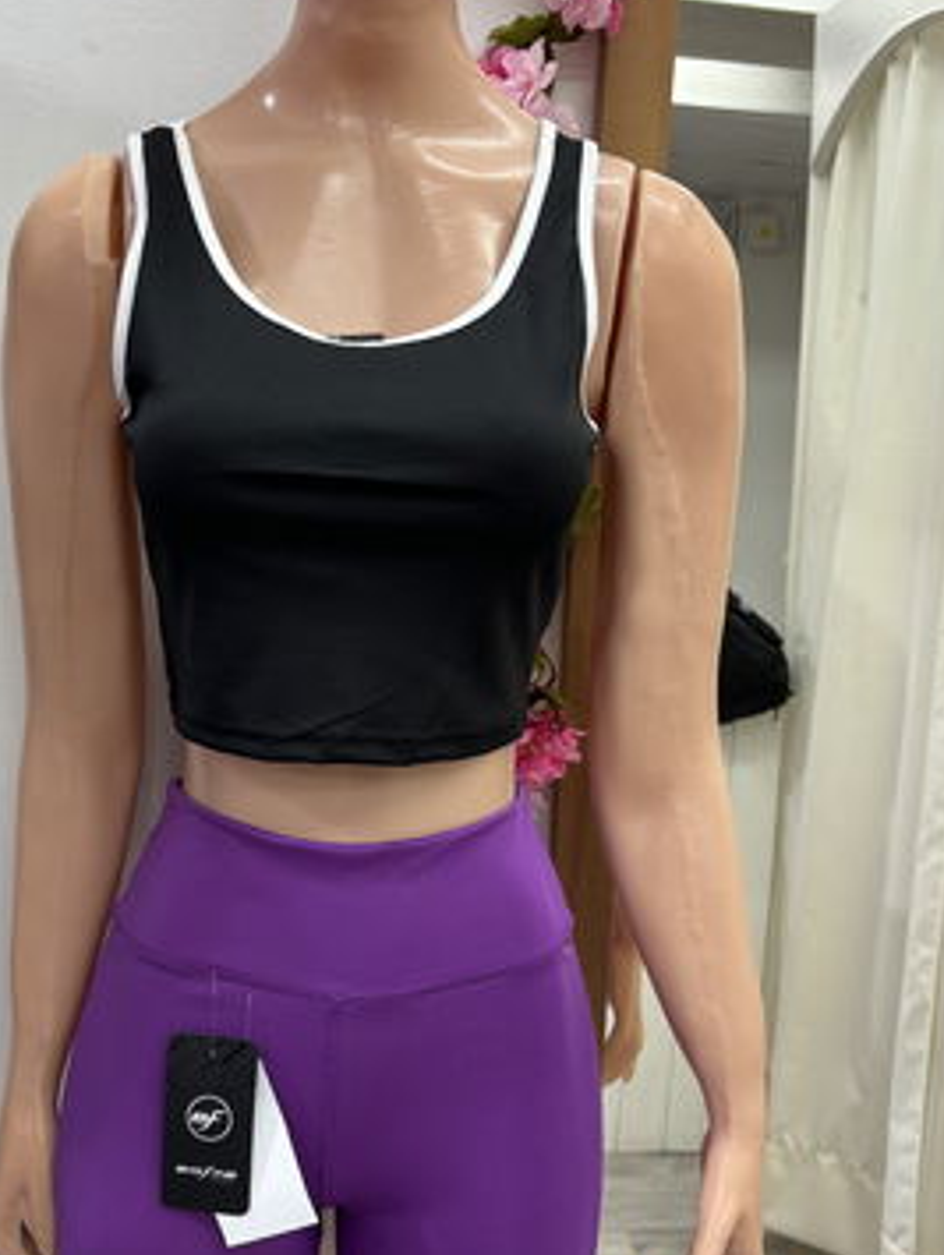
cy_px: 748
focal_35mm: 39
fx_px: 1416
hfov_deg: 36.6
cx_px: 336
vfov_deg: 47.6
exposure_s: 1/50
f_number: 1.6
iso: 80
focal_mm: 5.96
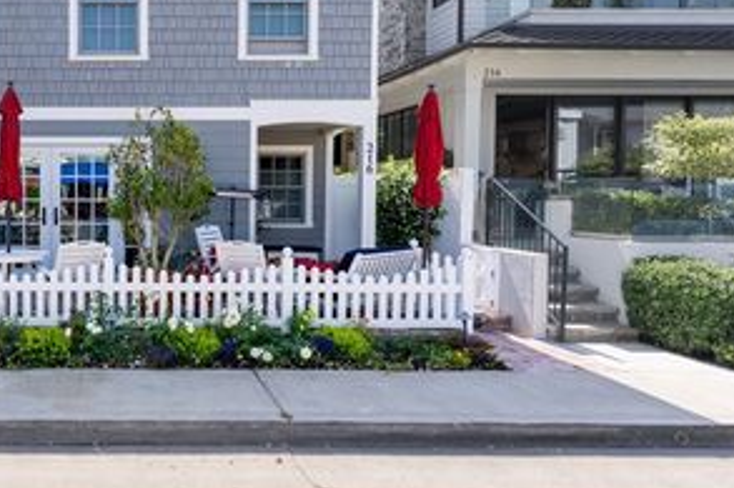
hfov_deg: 57.5
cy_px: 104
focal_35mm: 29
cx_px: 118
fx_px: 591
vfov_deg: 43.0
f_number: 8
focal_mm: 17
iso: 100
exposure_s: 1/250
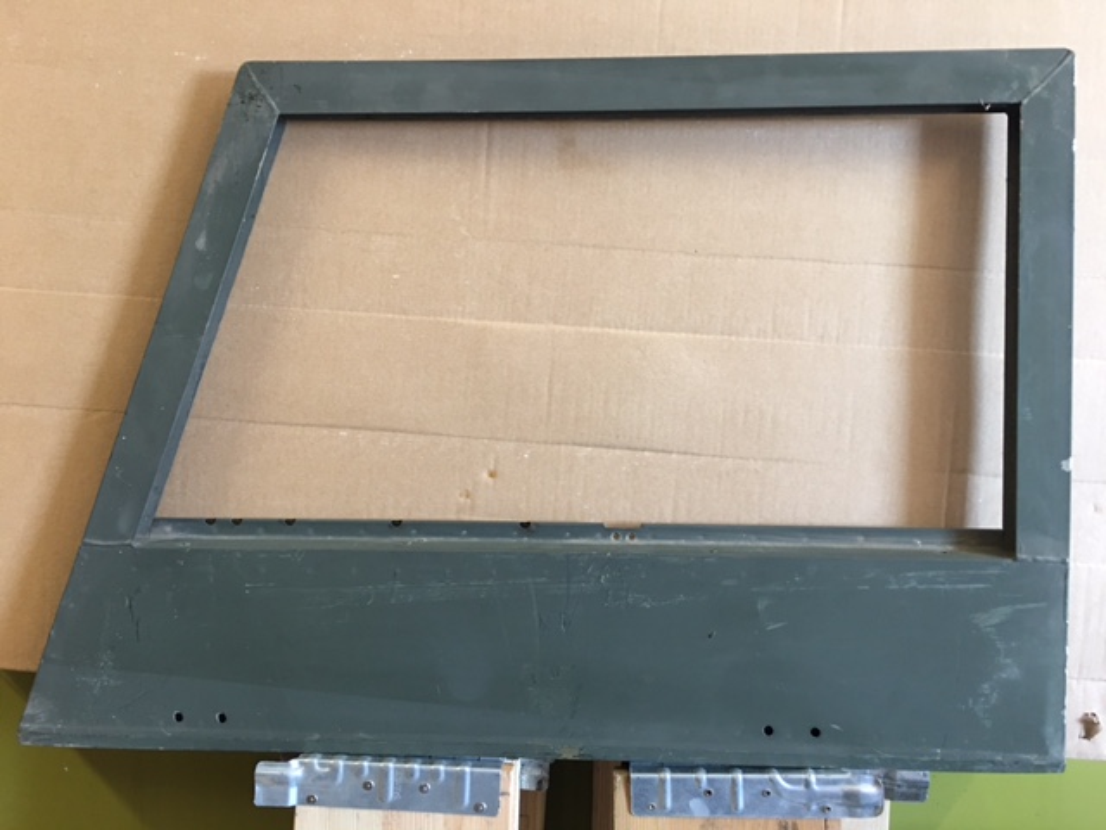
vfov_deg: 48.2
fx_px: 927
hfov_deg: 61.7
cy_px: 415
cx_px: 553
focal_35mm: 29
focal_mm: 4.15
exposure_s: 1/17
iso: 80
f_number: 2.2
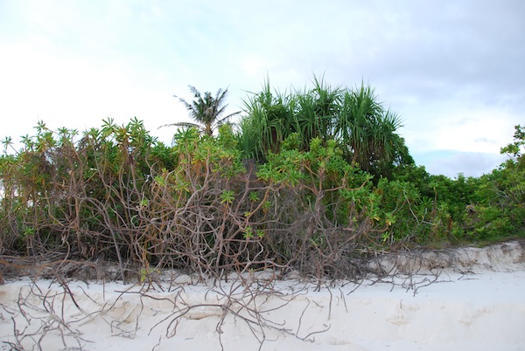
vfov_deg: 48.1
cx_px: 262
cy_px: 176
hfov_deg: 67.3
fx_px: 394
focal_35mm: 27
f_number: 4
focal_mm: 18
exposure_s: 1/60
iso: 200
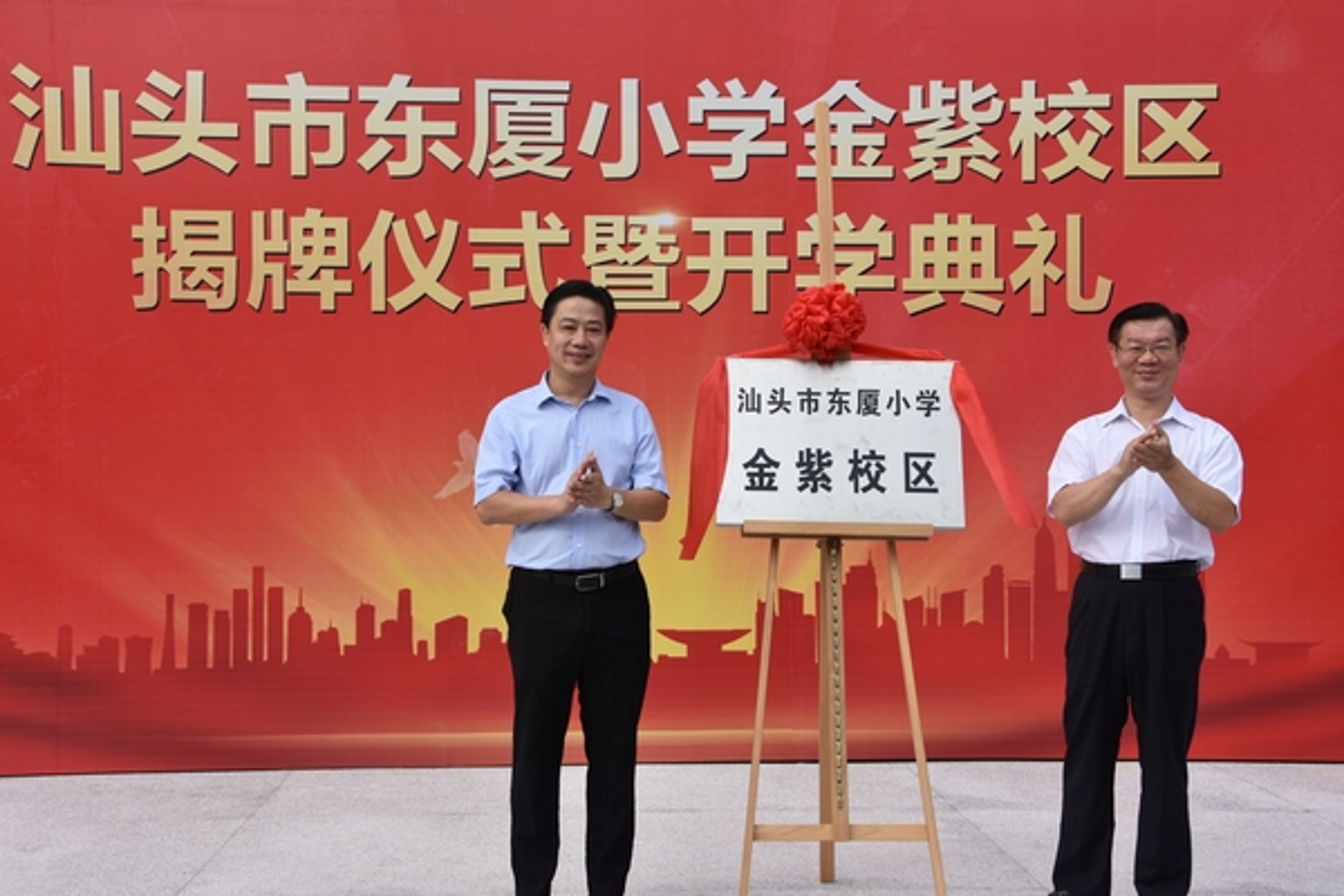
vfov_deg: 25.8
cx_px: 672
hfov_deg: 37.9
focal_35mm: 52
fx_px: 1960
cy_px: 448
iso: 250
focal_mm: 35
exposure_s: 1/500
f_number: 8
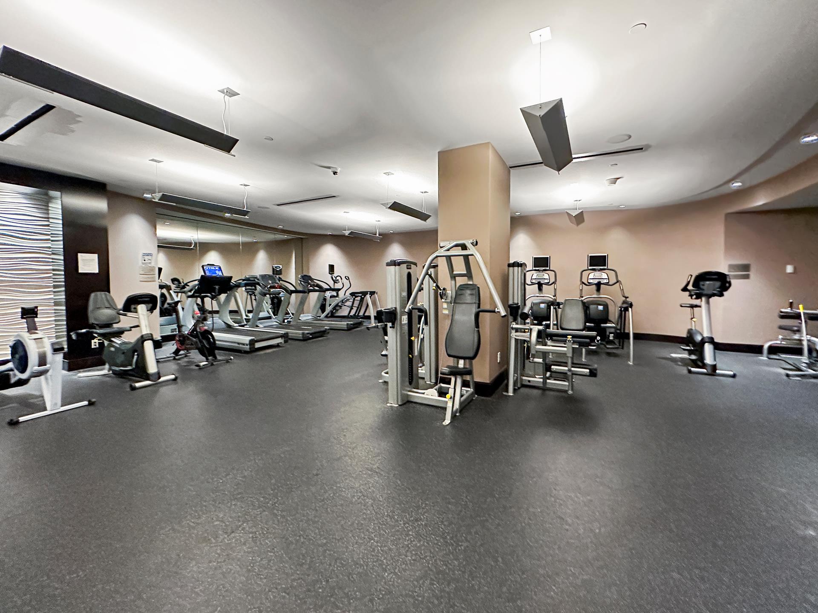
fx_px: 331
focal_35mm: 14
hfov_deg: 102.1
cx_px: 409
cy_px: 306
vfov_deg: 85.7
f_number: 2.2
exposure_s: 1/60
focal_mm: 2.22
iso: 800
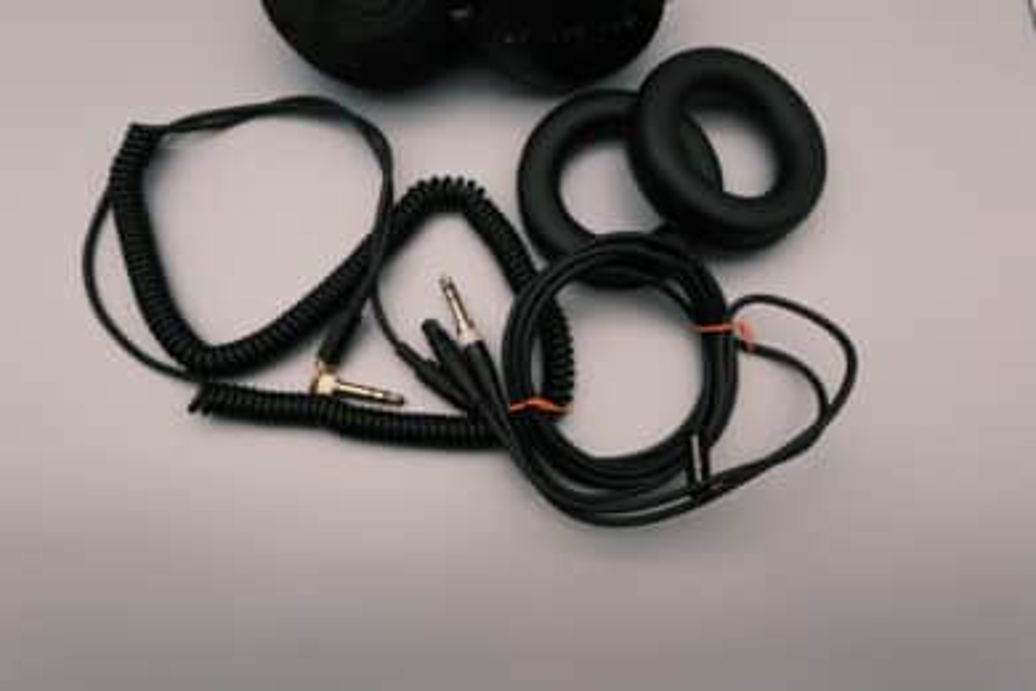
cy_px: 346
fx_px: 691
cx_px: 518
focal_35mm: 24
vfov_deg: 53.1
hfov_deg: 73.7
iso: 500
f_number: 8
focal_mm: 16
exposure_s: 1/100
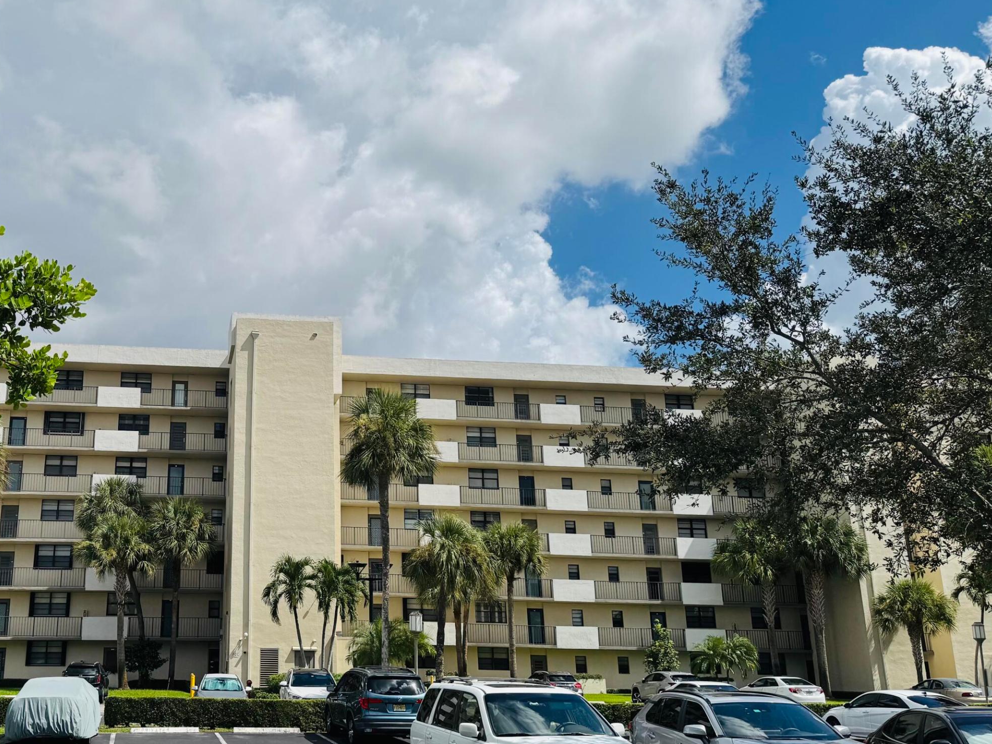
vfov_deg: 40.7
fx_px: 1003
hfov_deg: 50.9
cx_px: 274
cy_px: 370
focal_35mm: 35
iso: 80
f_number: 1.78
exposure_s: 1/10417
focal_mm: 6.76
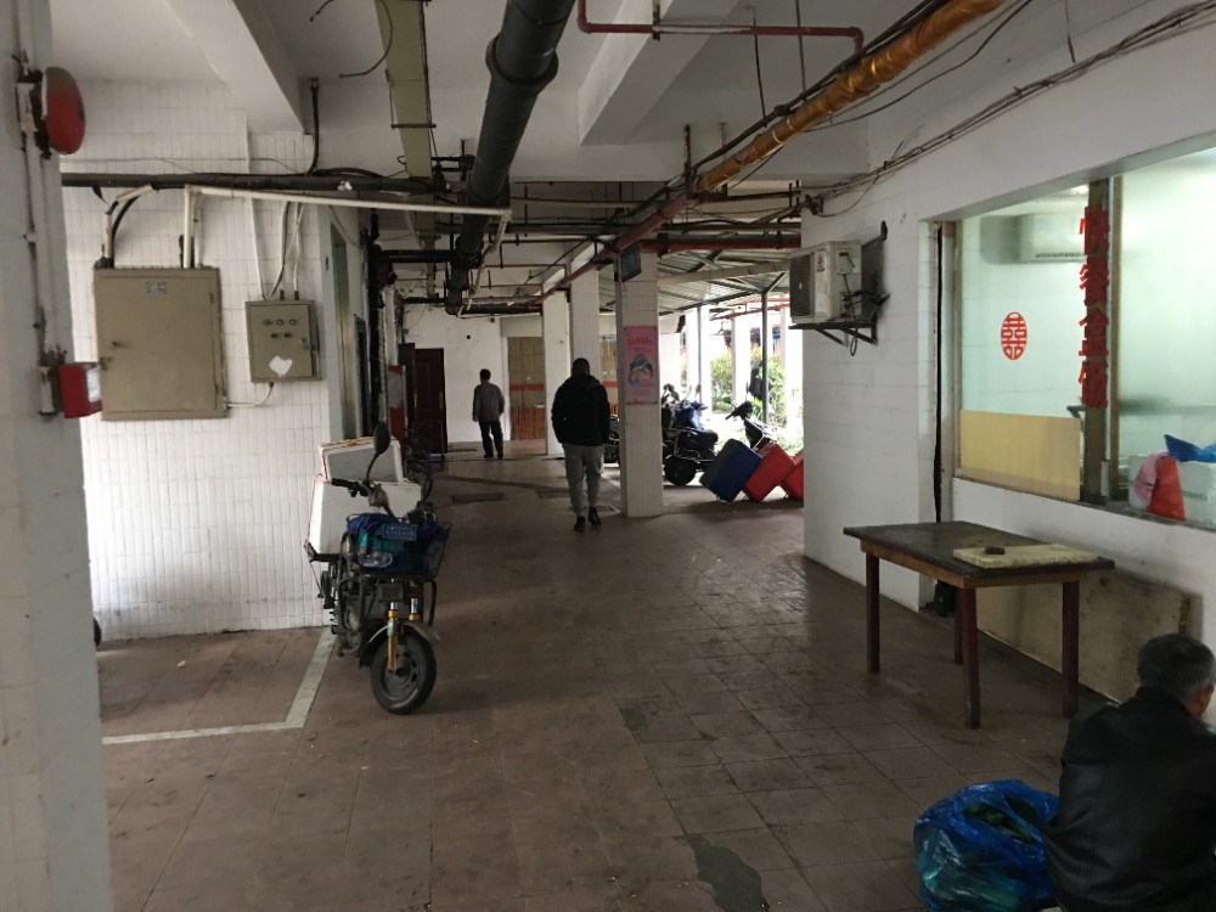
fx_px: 1019
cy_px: 456
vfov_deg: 48.2
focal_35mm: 29
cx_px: 608
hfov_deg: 61.7
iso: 80
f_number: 2.2
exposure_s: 1/10
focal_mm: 4.15
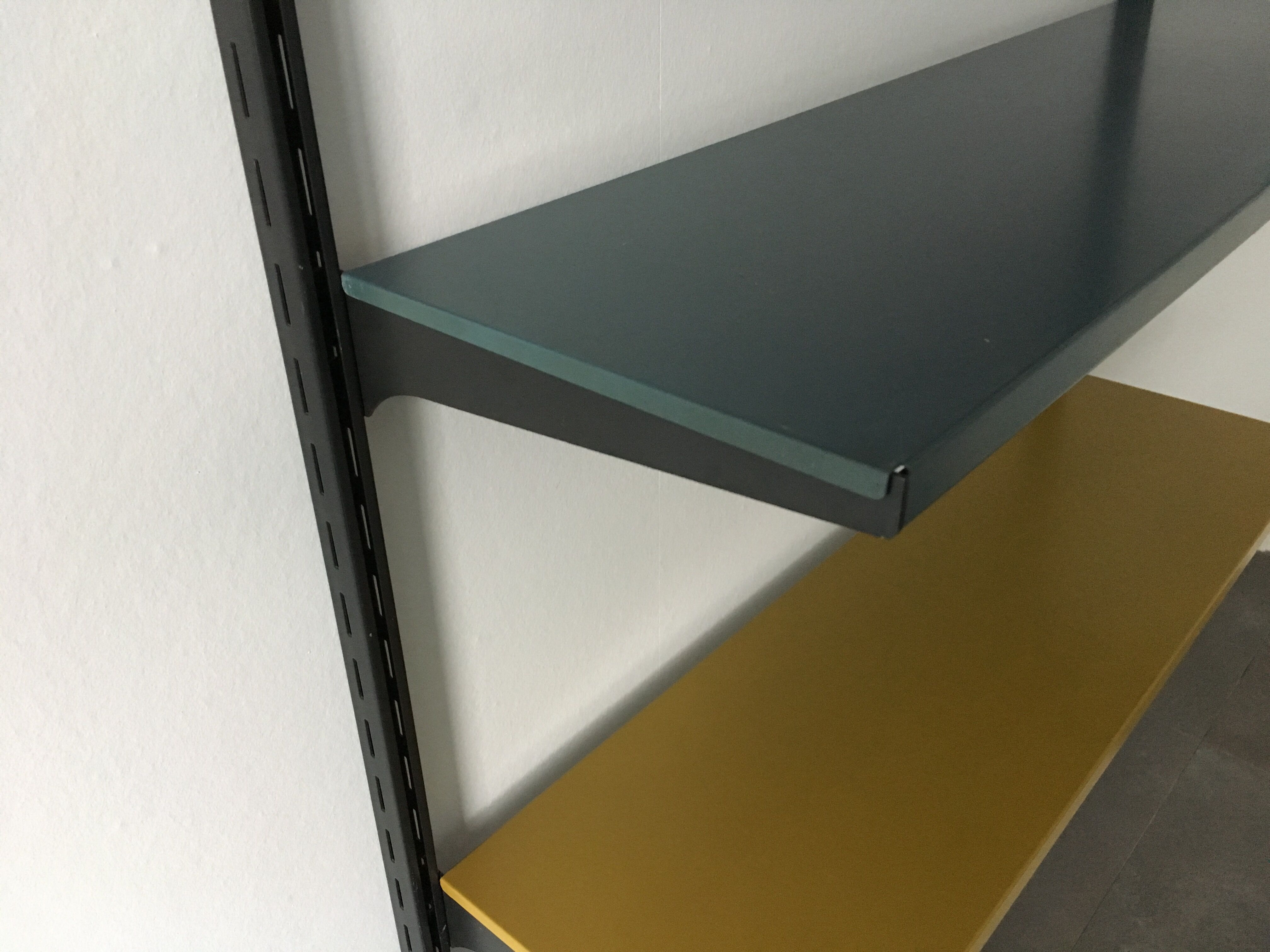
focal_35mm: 29
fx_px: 1064
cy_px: 476
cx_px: 635
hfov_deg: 61.7
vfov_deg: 48.2
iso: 250
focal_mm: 4.15
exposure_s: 1/17
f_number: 2.2
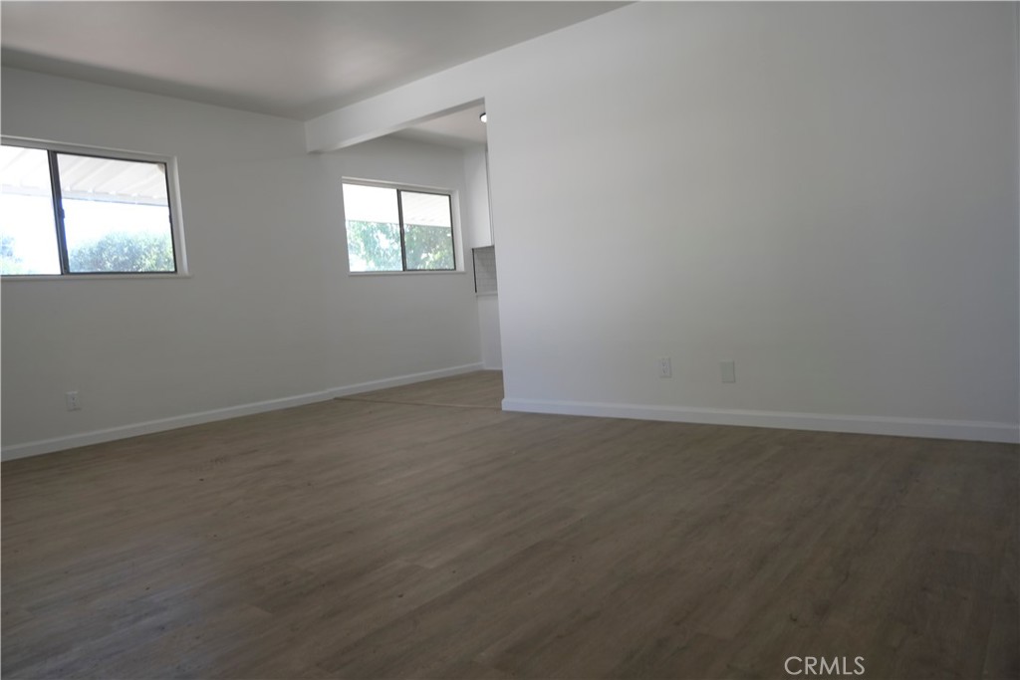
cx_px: 510
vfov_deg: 53.1
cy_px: 340
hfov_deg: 73.7
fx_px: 680
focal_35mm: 24
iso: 160
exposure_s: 1/40
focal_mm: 16
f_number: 4
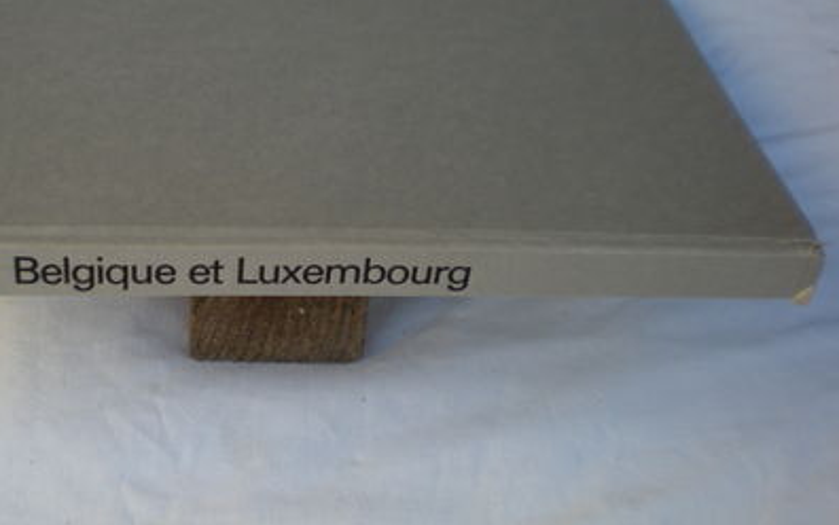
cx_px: 225
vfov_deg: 21.3
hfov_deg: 32.9
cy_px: 205
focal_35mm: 61
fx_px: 1396
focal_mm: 6.3
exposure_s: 1/168
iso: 64
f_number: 3.1
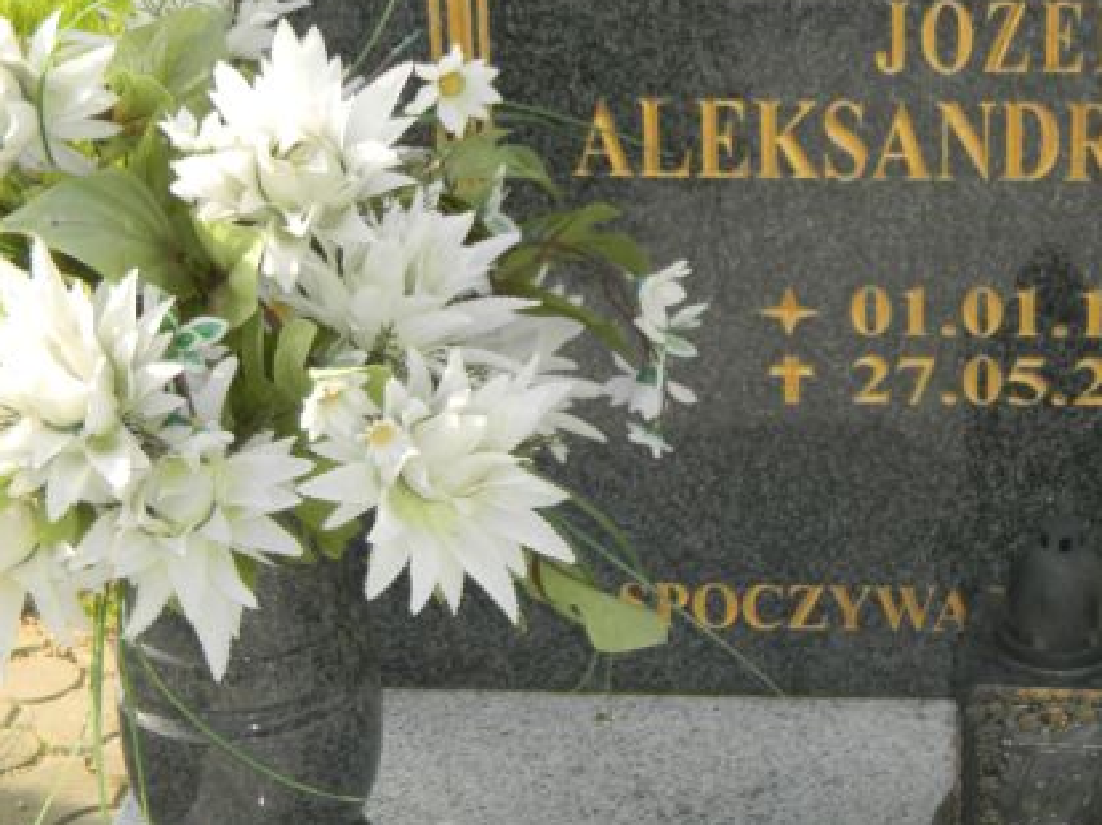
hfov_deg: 21.0
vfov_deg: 15.8
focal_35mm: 93
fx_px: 2959
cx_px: 801
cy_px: 196
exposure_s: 1/190
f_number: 4.2
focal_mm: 9.9
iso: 80
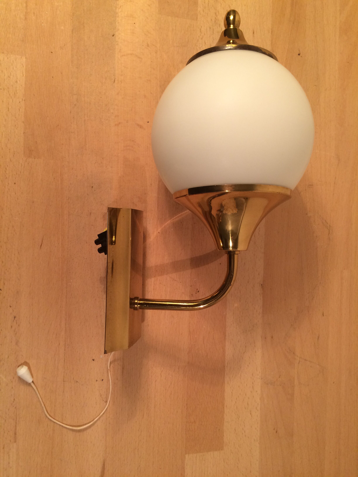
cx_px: 179
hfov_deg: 48.2
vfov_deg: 61.7
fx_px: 400
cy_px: 238
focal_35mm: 29
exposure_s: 1/33
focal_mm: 4.15
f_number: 2.2
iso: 64
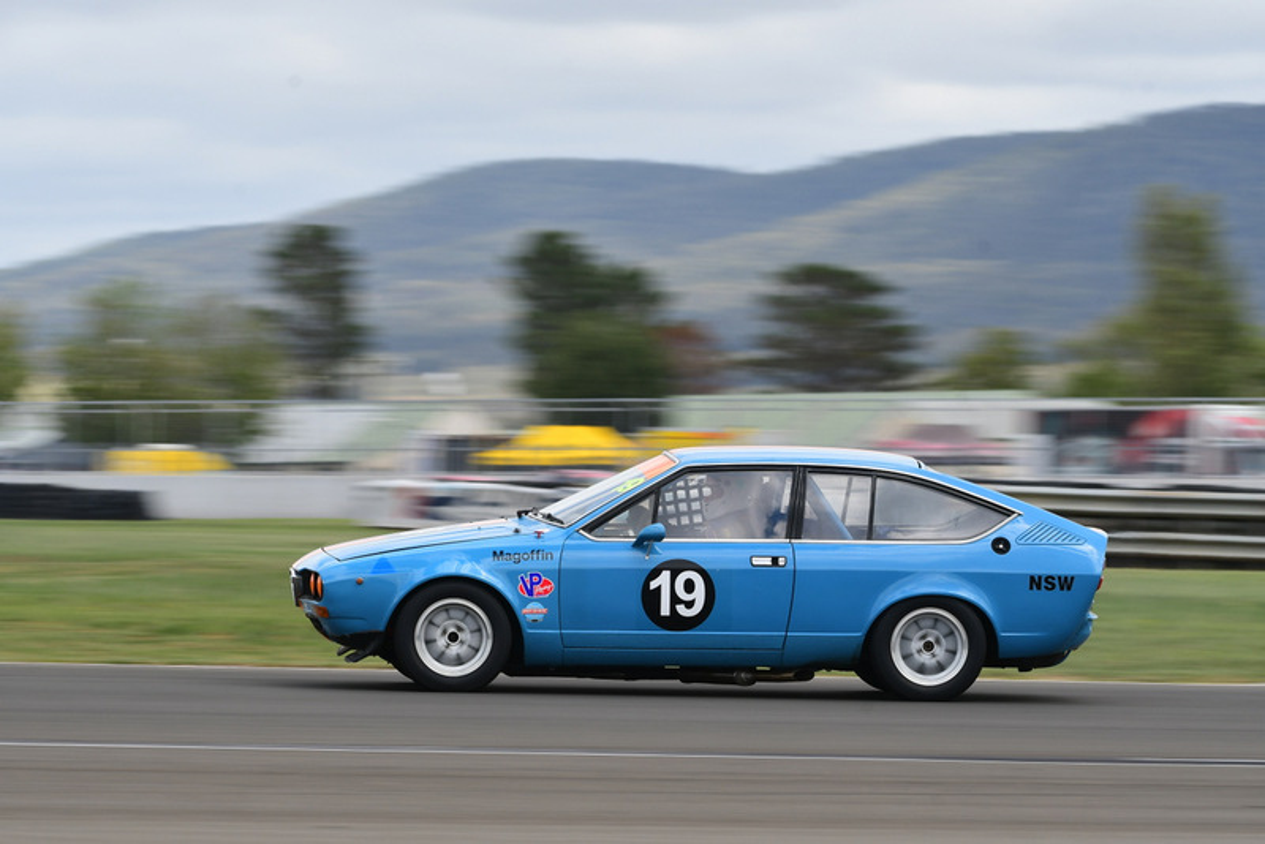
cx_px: 632
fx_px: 10545
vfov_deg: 4.6
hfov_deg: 6.9
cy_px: 422
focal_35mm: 300
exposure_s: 1/160
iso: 125
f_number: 10
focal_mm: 200
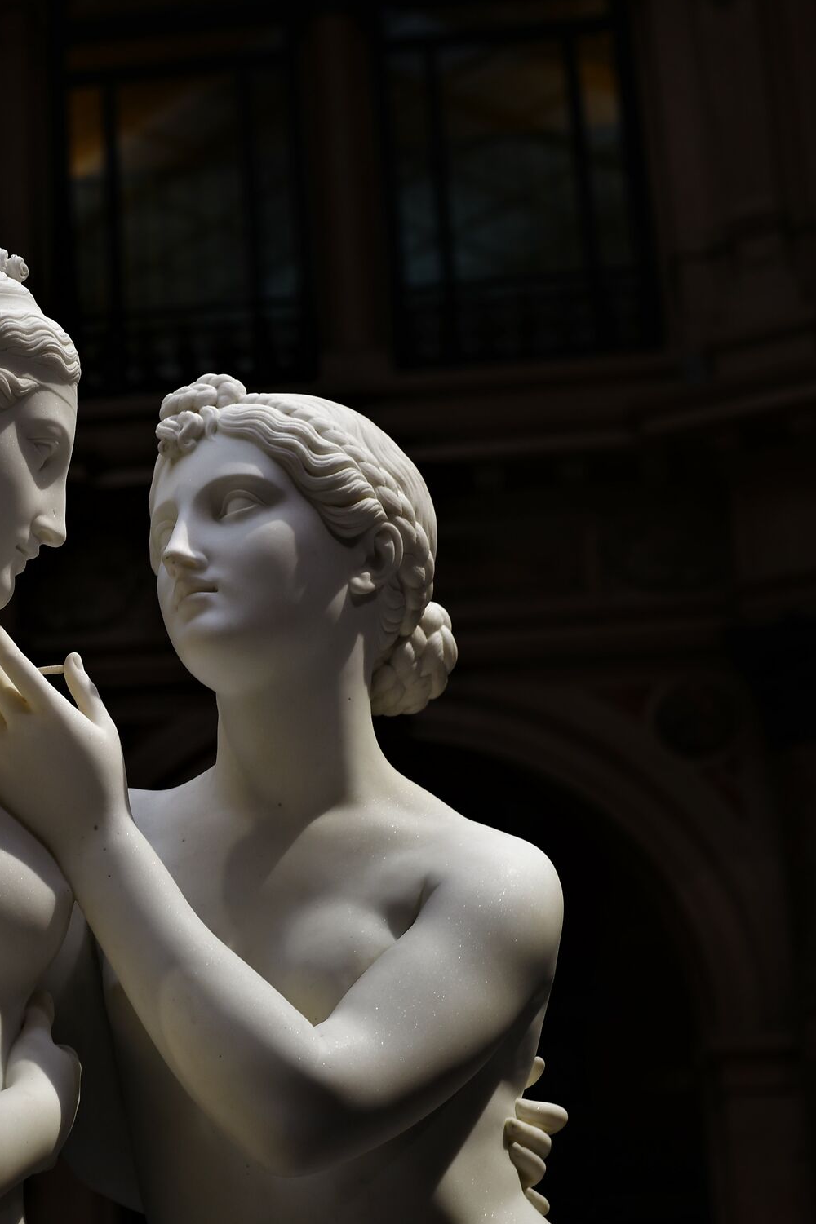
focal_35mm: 80
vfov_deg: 25.4
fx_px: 2721
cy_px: 645
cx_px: -135
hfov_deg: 16.4
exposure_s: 1/60
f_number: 4
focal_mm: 50
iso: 400
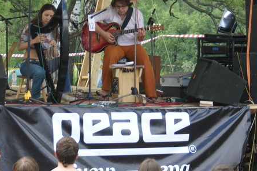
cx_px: 63
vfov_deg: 6.6
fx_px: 1478
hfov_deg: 9.9
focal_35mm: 207
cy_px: 26
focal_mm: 60
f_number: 5.6
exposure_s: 1/80
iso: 100
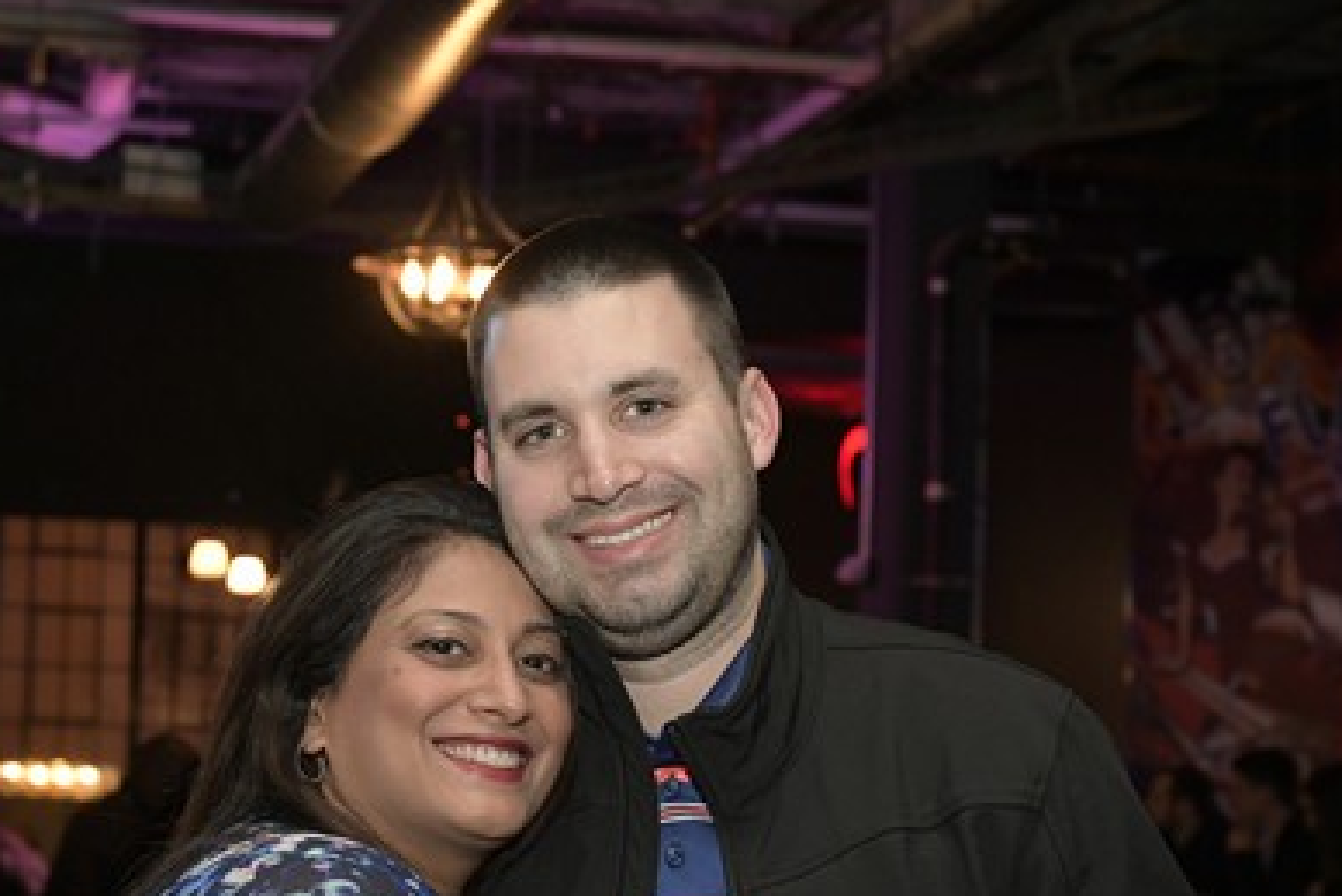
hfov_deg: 23.9
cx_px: 616
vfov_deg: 16.0
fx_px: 3170
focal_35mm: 85
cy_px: 631
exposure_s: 1/100
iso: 2000
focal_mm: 40
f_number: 4
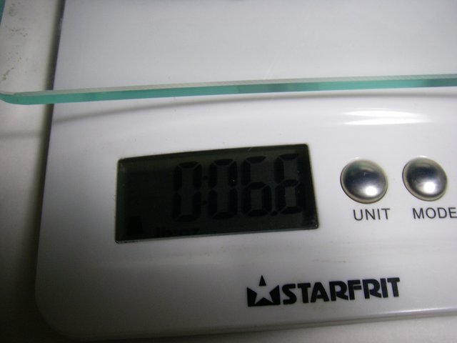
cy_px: 172
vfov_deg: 37.7
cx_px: 228
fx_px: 502
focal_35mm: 38
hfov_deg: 49.0
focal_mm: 6.3
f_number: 3.3
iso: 160
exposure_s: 1/50
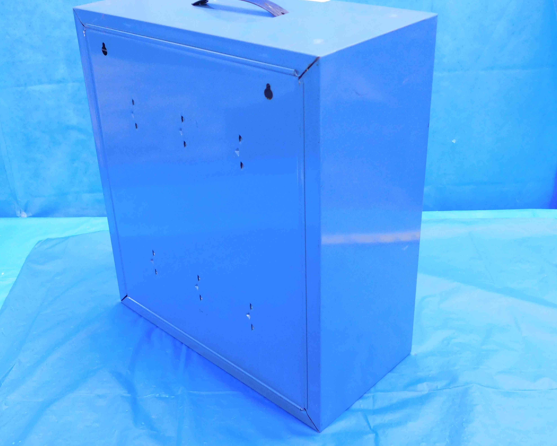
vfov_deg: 36.5
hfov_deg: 44.6
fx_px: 676
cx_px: 234
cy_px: 207
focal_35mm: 41
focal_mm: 6.3
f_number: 3.5
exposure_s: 1/25
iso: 400
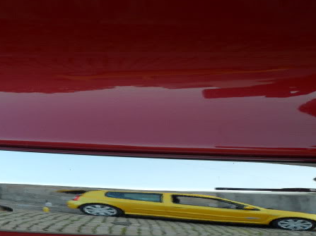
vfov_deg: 23.2
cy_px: 148
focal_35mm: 63
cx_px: 131
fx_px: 575
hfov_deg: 30.7
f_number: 4.5
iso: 80
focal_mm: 7.8
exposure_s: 1/60
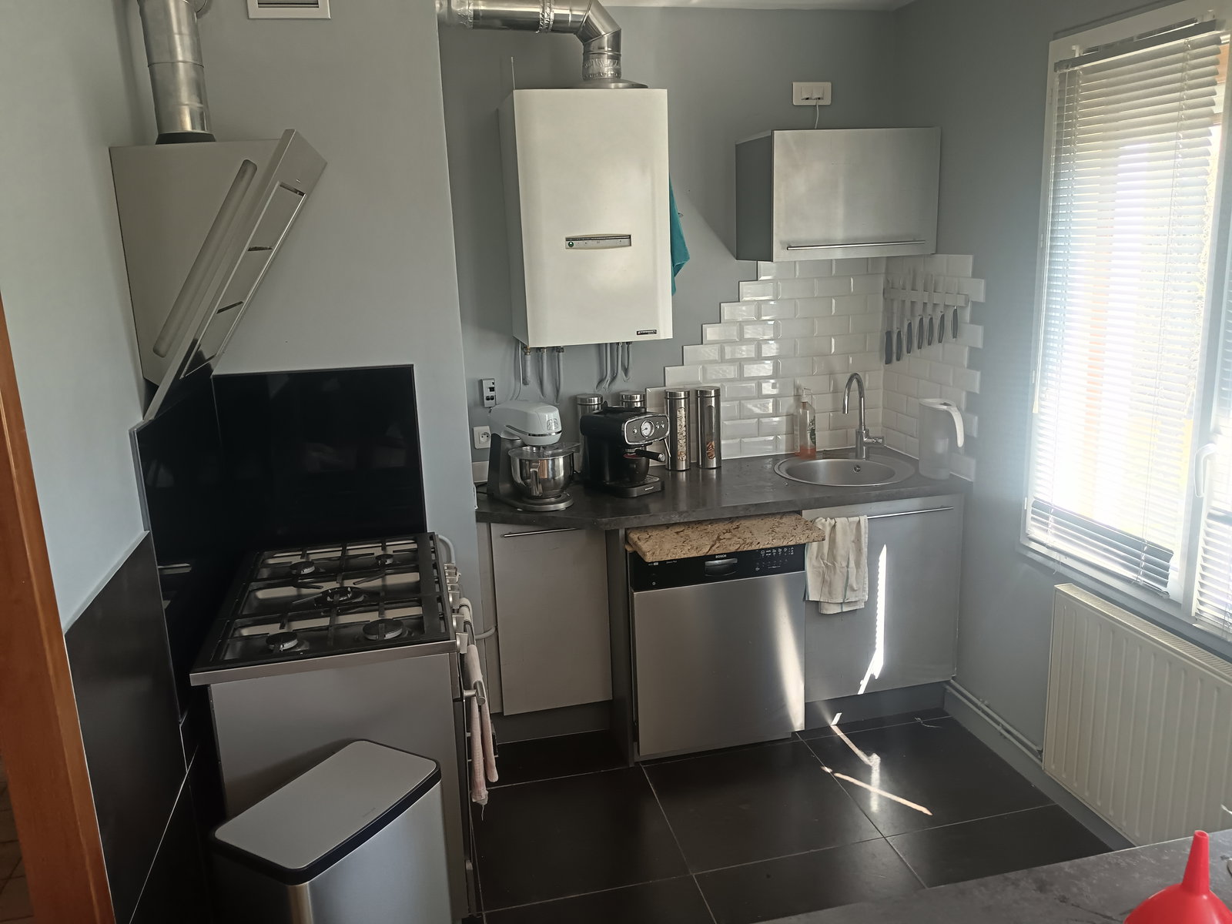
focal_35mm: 27
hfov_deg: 65.3
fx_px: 961
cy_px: 462
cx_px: 616
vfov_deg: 51.4
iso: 712
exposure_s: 1/60
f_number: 1.9
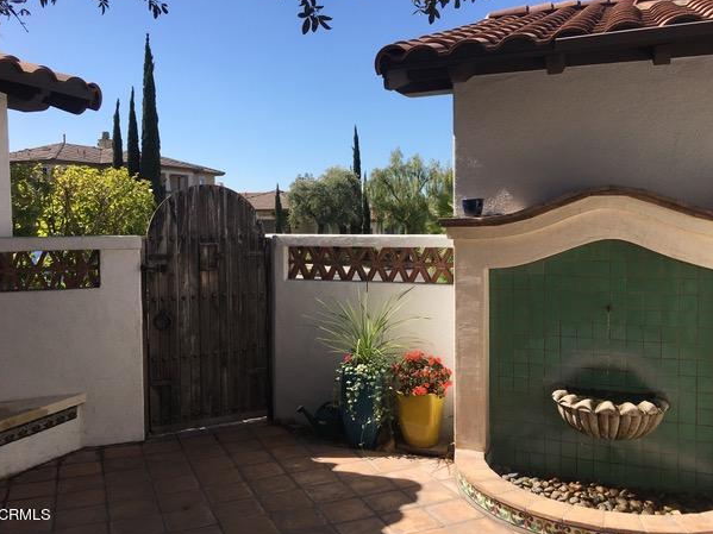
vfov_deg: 45.4
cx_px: 371
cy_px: 253
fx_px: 638
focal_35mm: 31
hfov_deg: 58.3
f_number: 2.2
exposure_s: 1/1479
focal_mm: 4.15
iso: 25
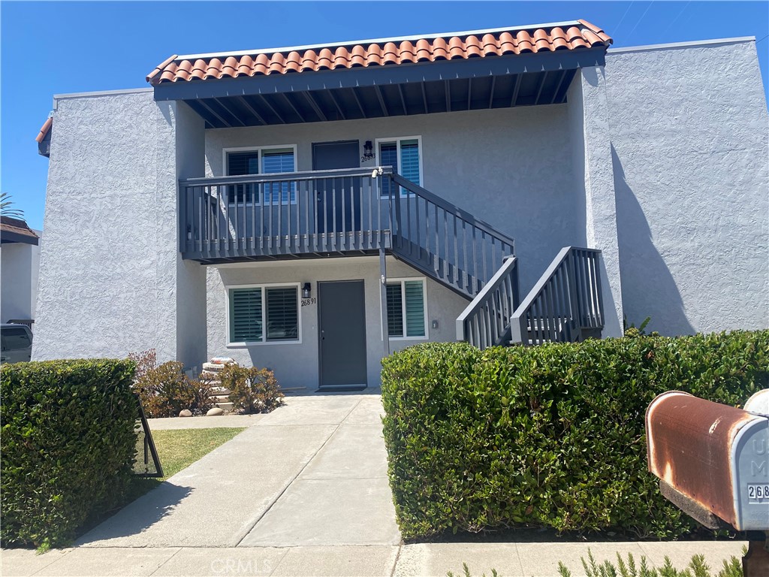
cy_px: 288
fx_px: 578
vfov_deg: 53.1
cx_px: 384
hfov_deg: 67.3
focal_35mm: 26
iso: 32
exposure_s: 1/2222
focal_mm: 4.25
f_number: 1.8
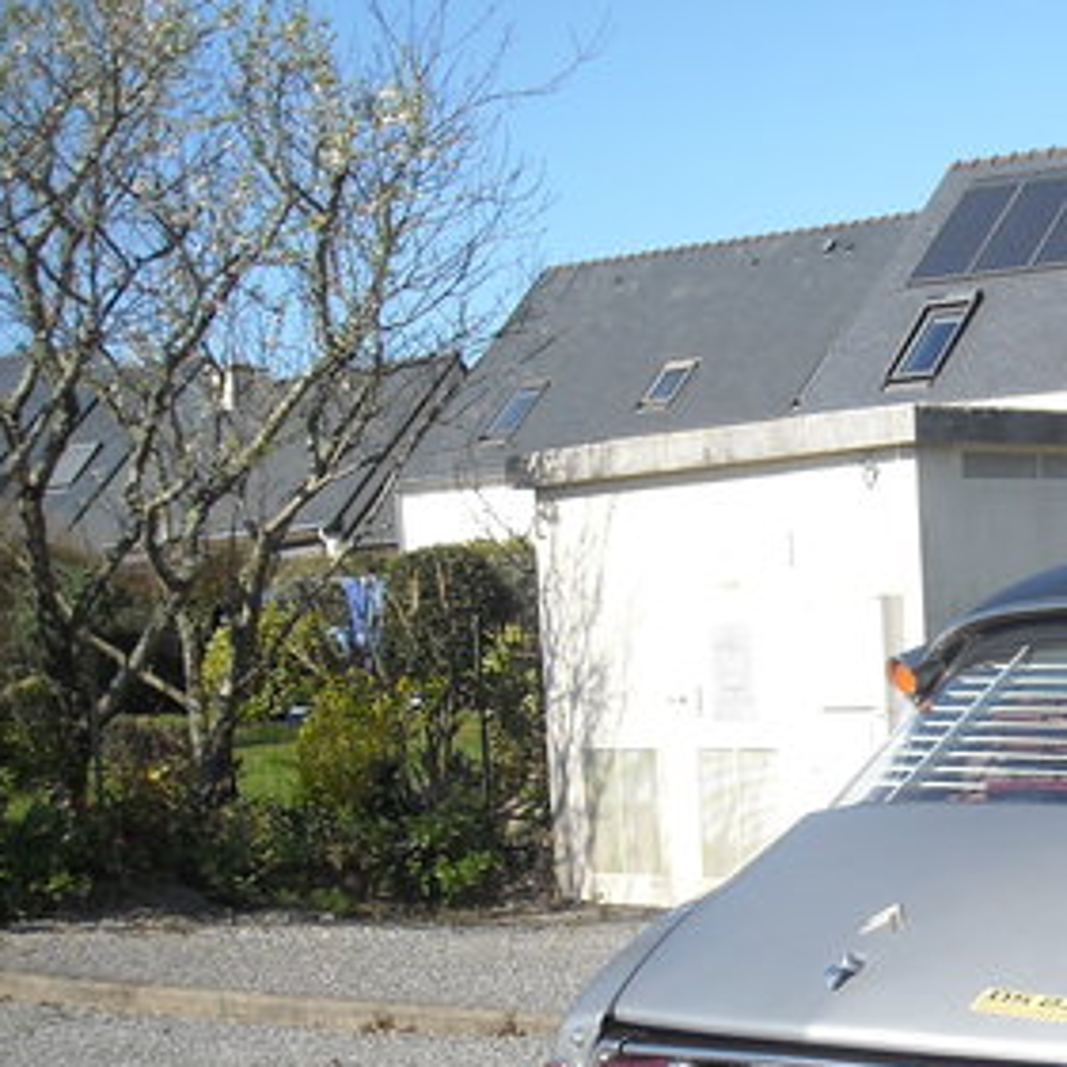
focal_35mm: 77
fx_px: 2685
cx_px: 1302
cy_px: 868
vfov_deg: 22.2
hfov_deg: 20.9
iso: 64
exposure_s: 1/201
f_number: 5.6
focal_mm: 5.7
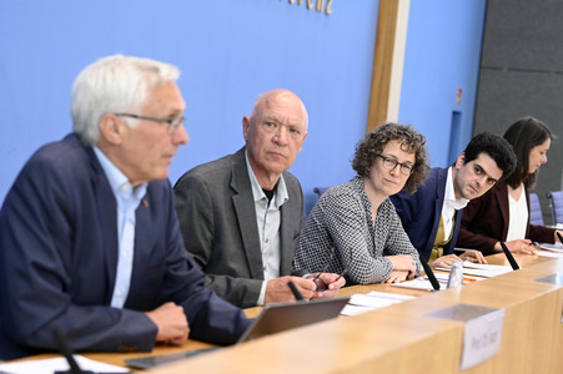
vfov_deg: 14.8
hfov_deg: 22.2
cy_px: 187
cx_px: 282
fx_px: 1438
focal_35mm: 92
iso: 3200
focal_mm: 92
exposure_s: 1/800
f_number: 4.5
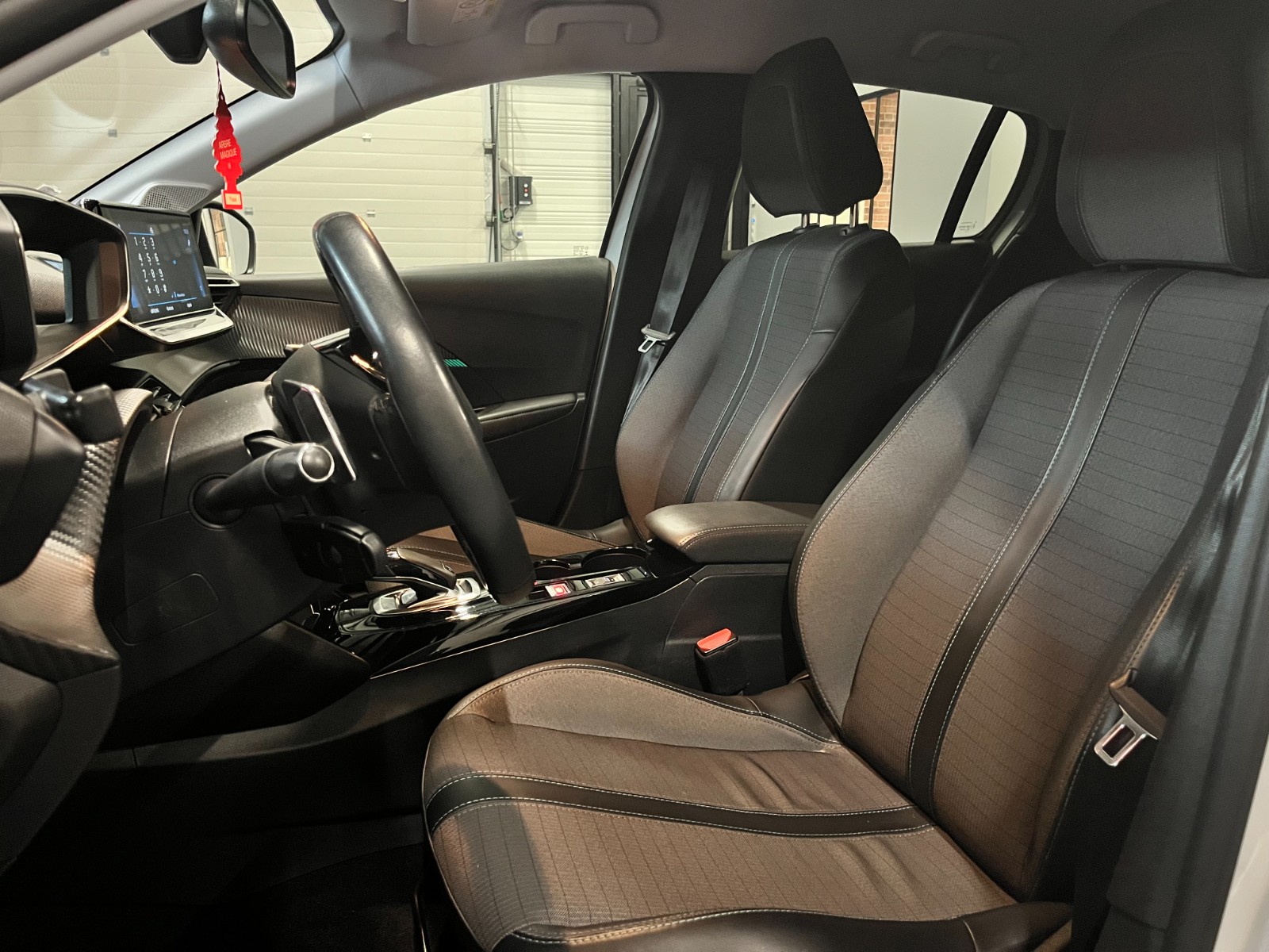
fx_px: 953
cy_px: 476
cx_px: 634
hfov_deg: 67.3
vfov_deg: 53.1
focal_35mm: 26
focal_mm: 5.1
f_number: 1.6
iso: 800
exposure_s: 1/25
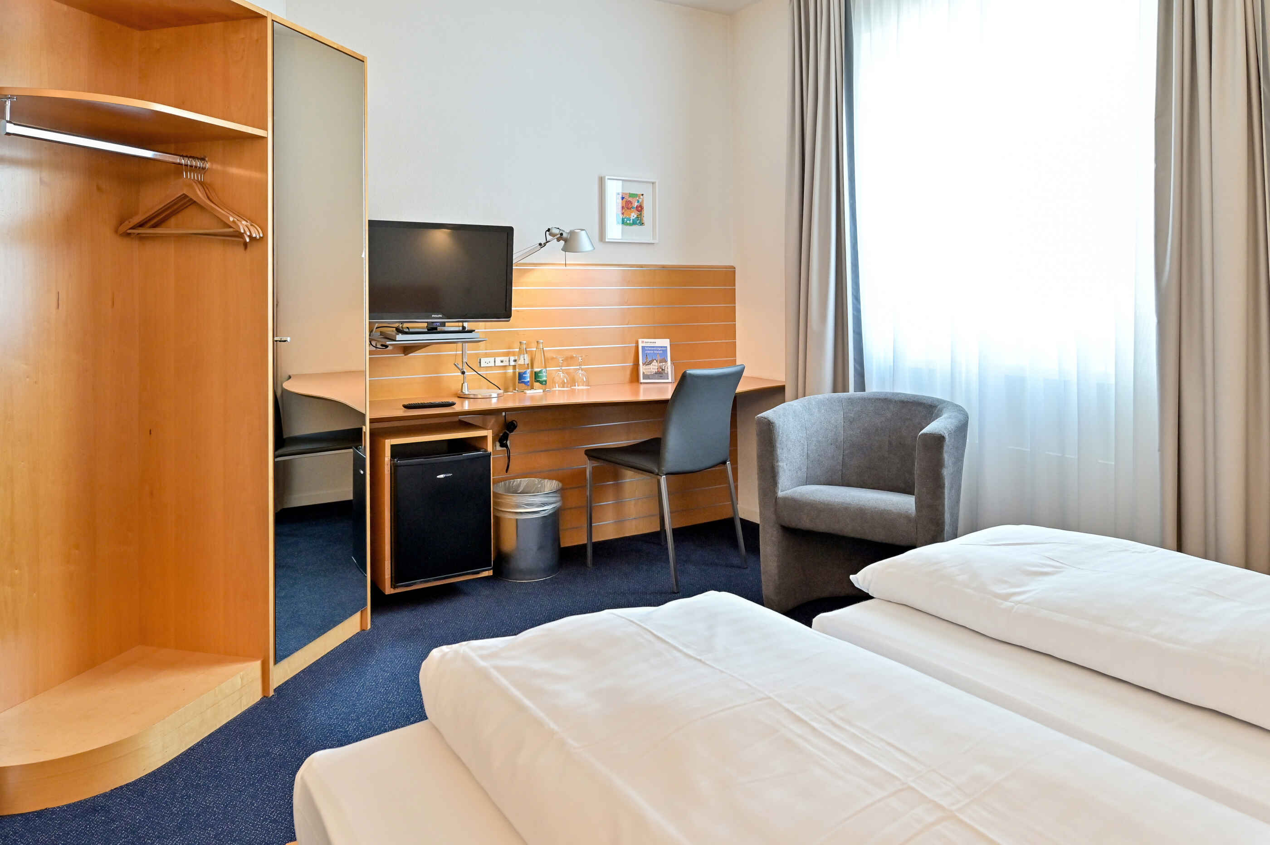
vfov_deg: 55.0
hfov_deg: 76.1
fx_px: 811
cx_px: 635
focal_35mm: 23
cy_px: 422
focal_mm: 23
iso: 1000
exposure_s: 1/80
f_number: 5.6
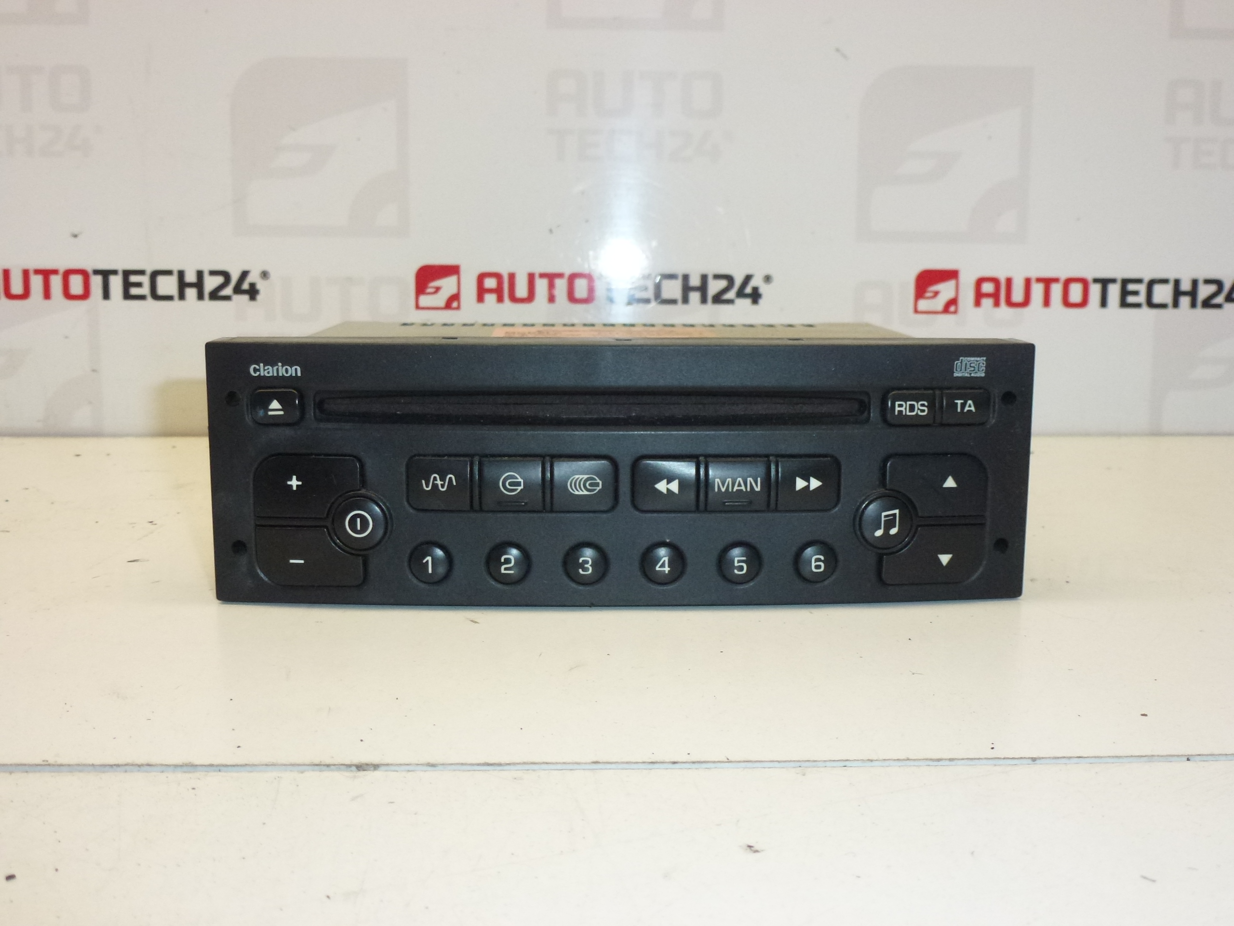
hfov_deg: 51.4
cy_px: 463
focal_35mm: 36
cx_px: 617
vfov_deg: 39.7
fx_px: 1283
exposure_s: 1/200
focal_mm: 6.4
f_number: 3.7
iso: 400
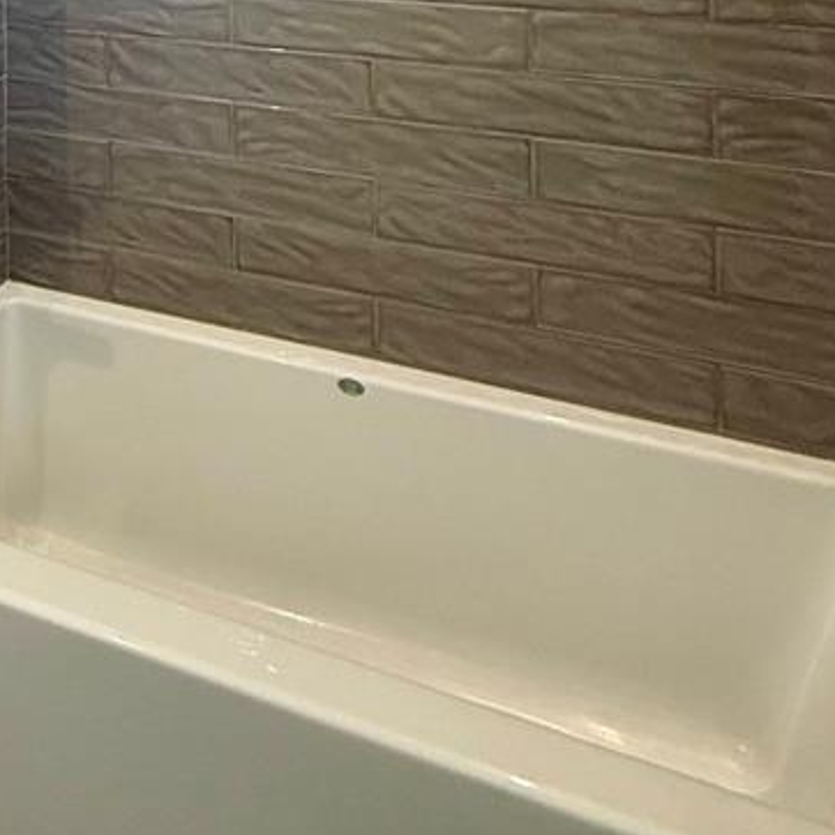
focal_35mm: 41
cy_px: -208
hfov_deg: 38.8
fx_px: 1119
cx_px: 127
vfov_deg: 32.5
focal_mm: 2.22
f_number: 2.2
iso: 200
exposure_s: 1/60
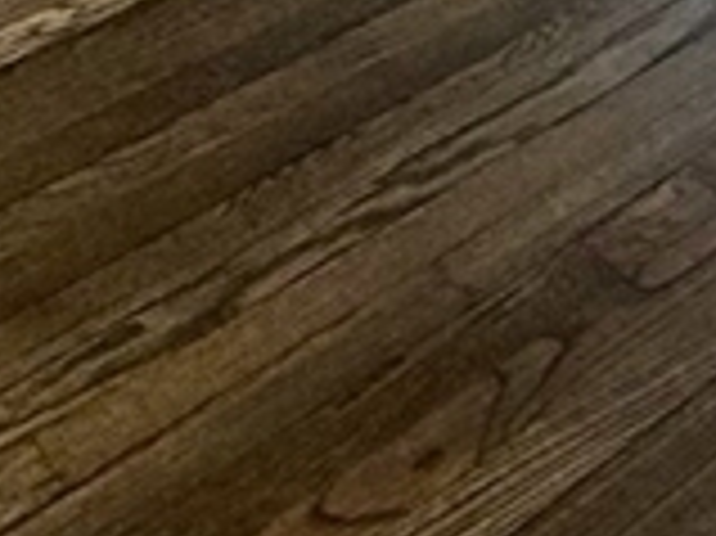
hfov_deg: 21.5
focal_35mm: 90
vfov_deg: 12.3
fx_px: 1860
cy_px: -824
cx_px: 576
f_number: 2.2
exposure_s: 1/99
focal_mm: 2.22
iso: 100
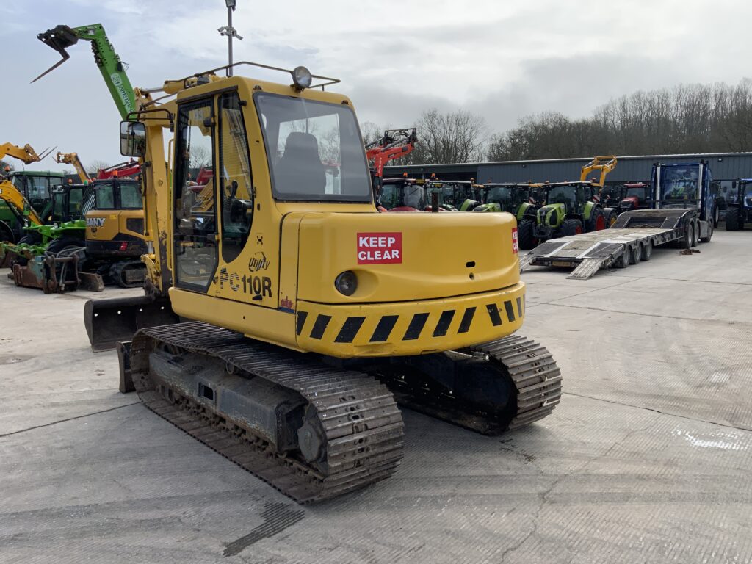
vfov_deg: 48.2
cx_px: 376
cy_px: 282
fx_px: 630
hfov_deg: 61.7
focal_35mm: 29
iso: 16
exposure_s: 1/1221
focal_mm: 3
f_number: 1.8
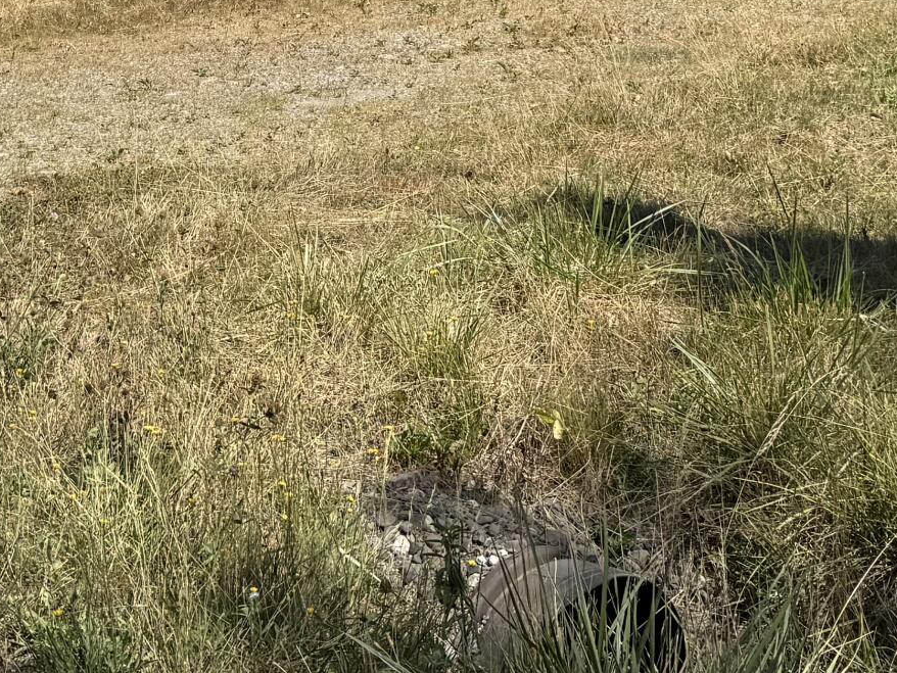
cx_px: 375
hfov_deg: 23.8
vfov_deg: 16.4
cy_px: -350
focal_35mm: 82
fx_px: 2125
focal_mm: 6.76
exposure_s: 1/4167
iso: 80
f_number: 1.78
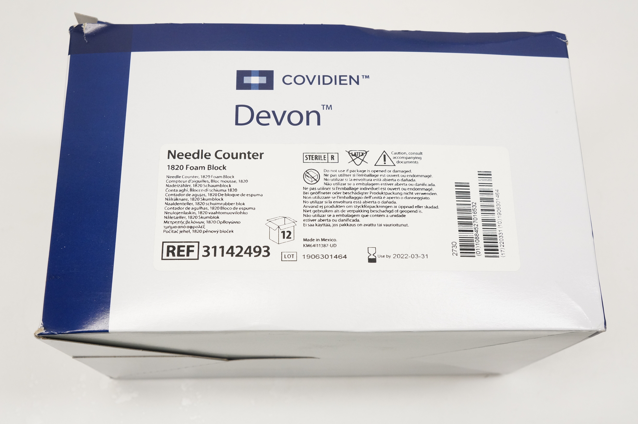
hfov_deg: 48.0
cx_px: 319
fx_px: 717
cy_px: 212
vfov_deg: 32.9
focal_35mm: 40
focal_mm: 27
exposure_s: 1/100
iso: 800
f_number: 7.1
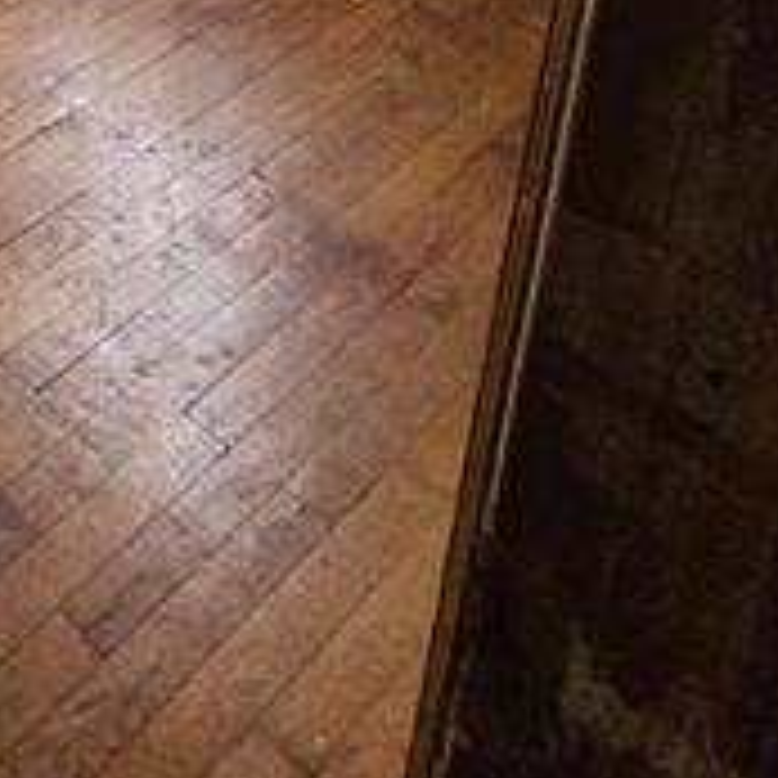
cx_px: -445
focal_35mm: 51
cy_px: -481
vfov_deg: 23.8
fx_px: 1297
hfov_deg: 24.4
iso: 500
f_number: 2.2
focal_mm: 2.2
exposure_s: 1/77.4
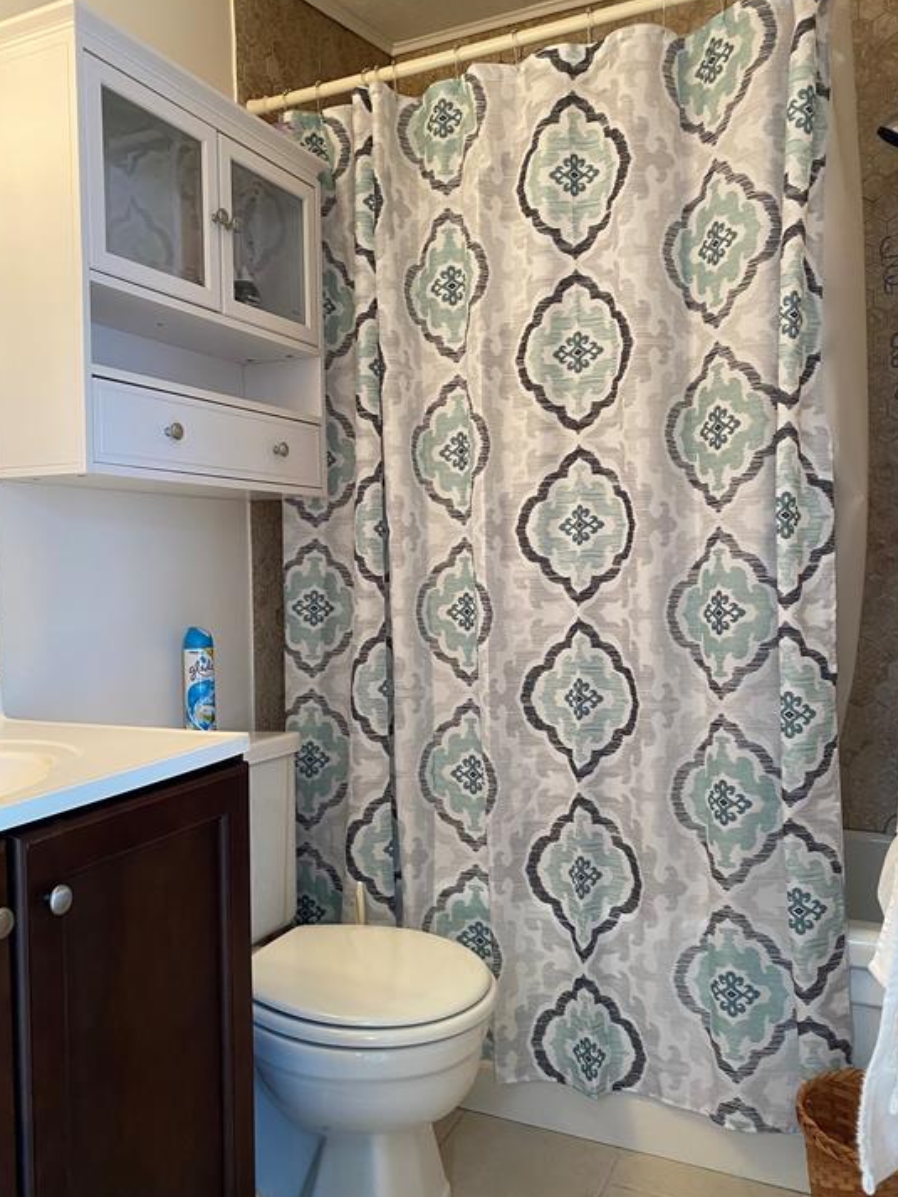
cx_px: 436
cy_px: 598
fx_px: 968
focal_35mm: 28
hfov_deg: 49.8
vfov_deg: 63.4
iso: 125
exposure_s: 1/60
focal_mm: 4.25
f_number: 1.8
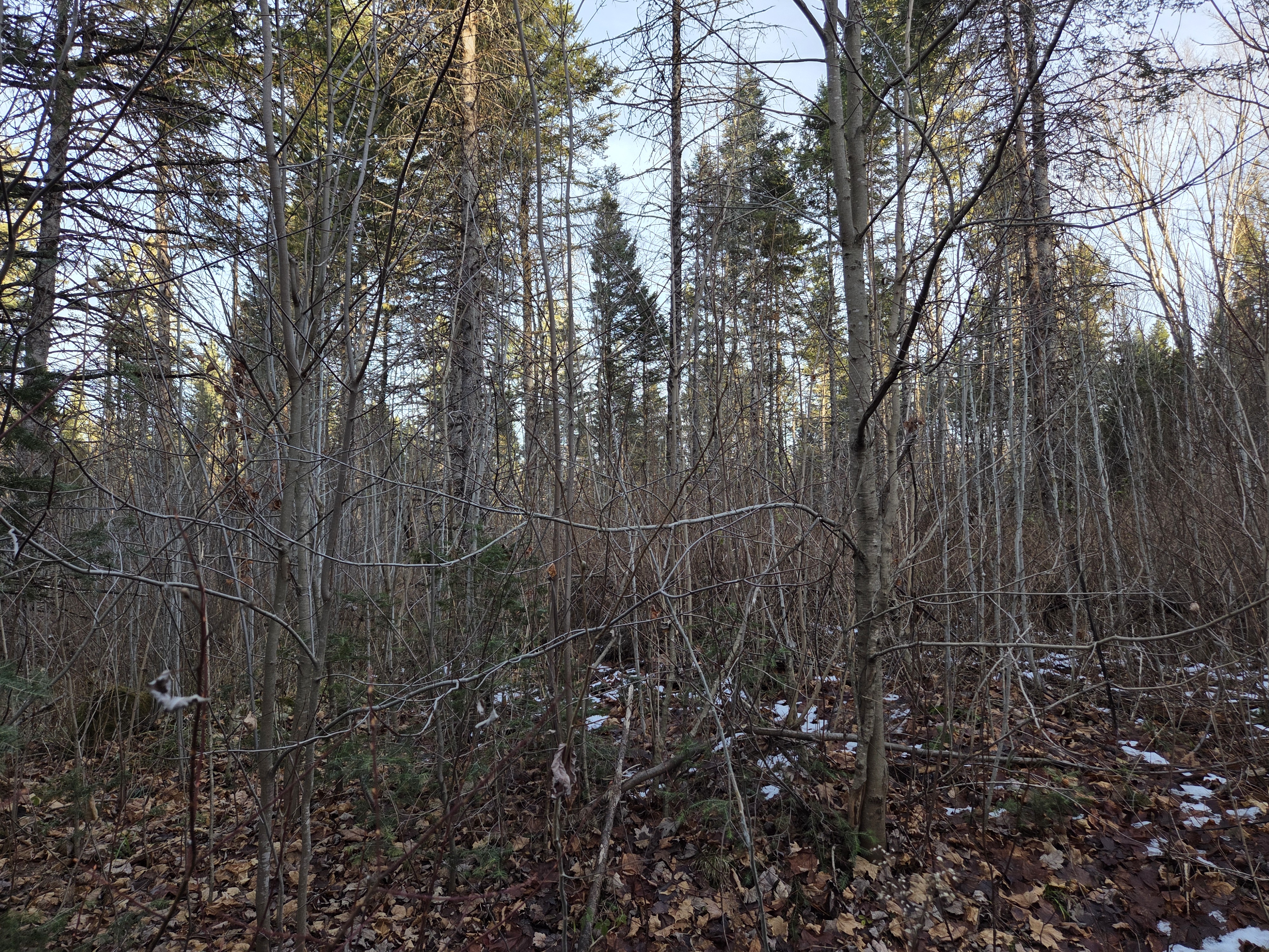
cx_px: 634
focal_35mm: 23
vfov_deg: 58.9
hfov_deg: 73.9
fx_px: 843
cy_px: 476
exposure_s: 1/709
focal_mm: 5.4
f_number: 1.8
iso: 80
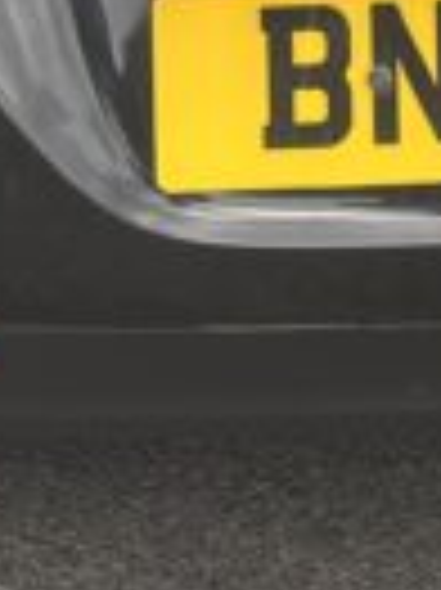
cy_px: -295
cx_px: 644
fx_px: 2688
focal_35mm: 158
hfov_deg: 9.2
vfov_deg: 12.0
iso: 50
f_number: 1.6
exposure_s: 1/598
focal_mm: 5.1
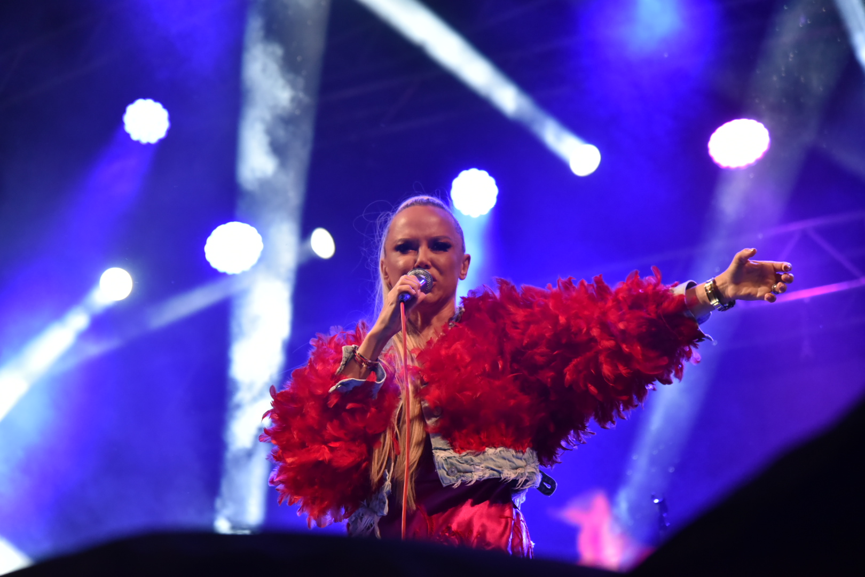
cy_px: 288
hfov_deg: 17.1
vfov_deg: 11.4
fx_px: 2883
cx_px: 432
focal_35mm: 120
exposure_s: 1/320
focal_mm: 120
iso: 3200
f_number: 4.5
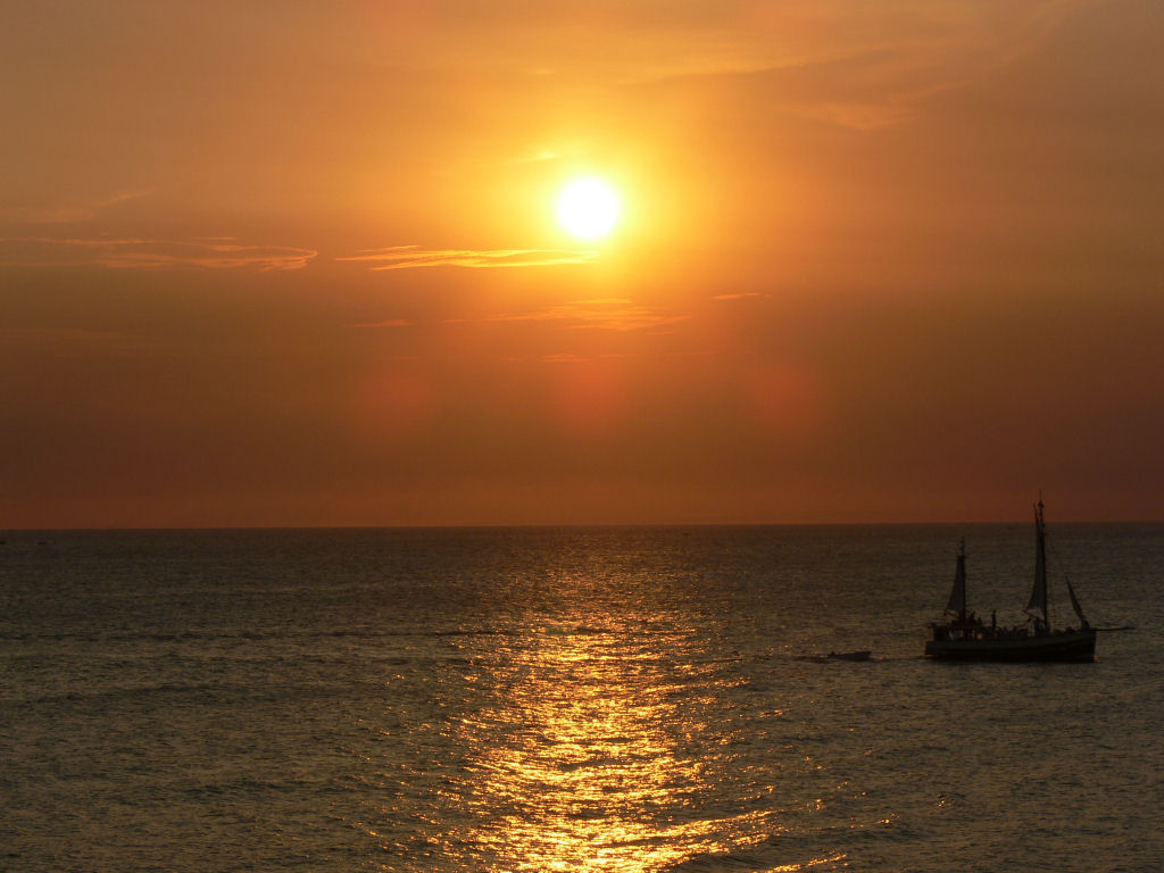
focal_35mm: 135
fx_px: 4540
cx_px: 582
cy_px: 436
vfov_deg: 11.0
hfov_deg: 14.6
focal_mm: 28.5
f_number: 8
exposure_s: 1/500
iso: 80
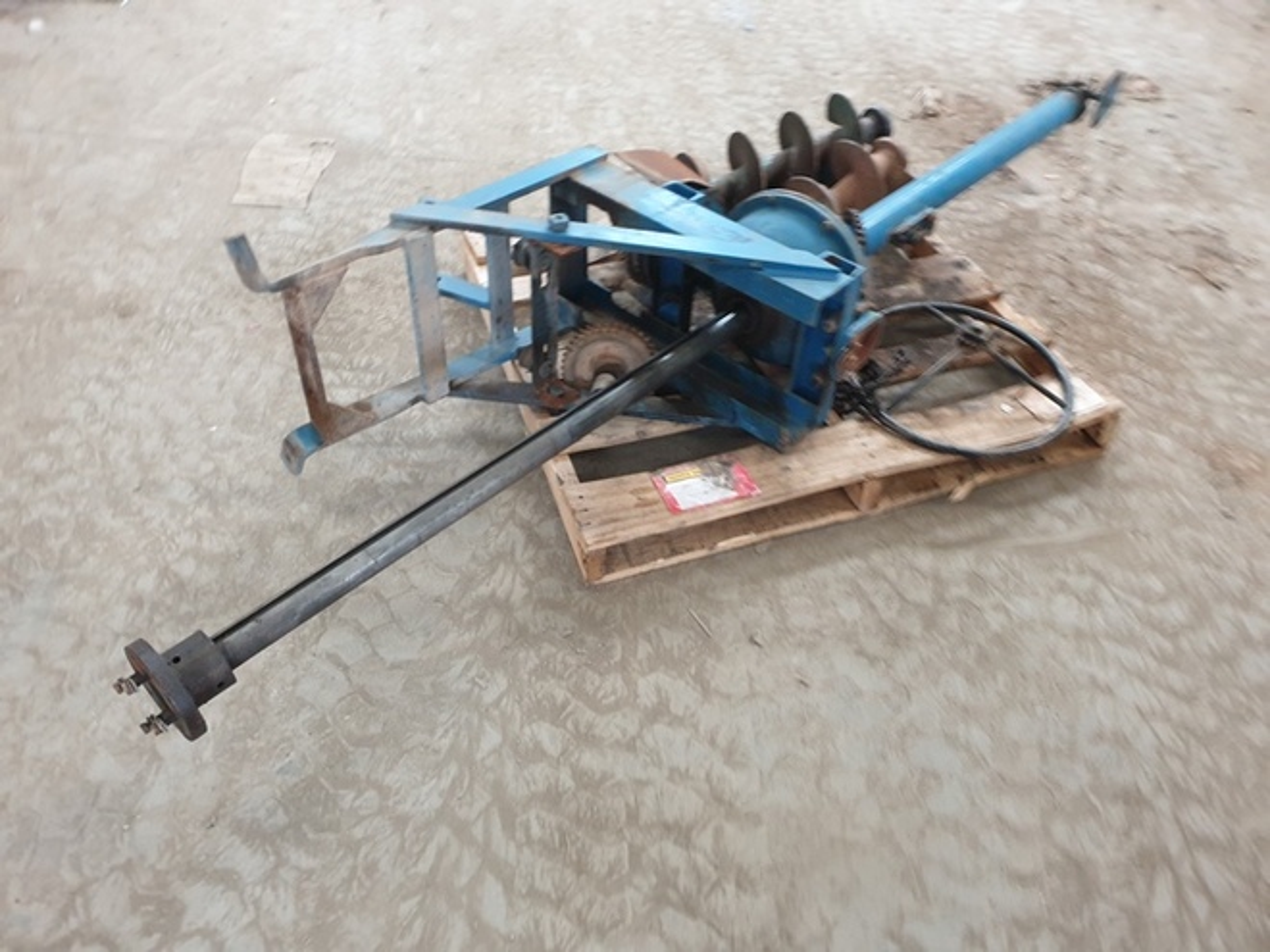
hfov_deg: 67.3
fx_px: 954
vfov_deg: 53.1
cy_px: 476
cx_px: 635
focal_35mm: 26
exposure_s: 1/15
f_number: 2.4
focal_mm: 4.3
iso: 250
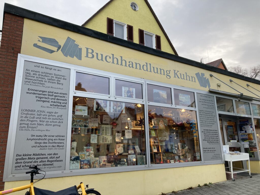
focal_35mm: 28
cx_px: 130
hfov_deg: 63.4
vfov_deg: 49.7
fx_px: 210
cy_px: 98
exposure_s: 1/121
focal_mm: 3.99
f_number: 1.8
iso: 50
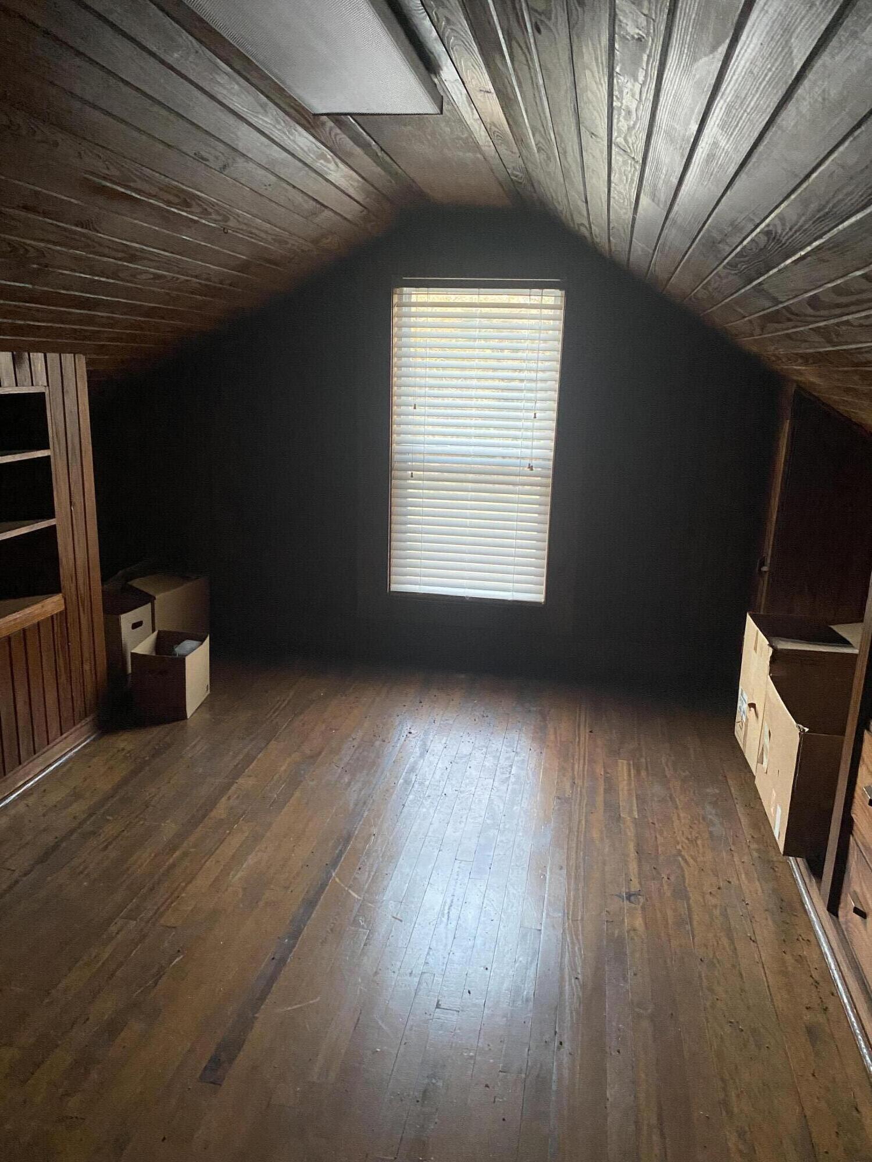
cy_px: 581
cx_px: 436
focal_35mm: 26
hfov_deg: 53.1
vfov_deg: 67.3
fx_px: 873
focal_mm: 4.25
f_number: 1.8
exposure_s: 1/38
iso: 640
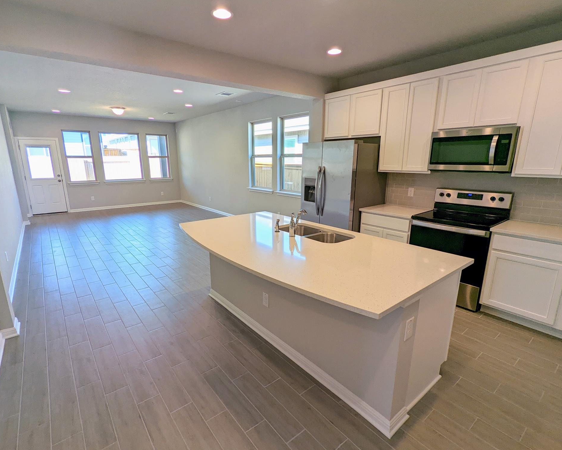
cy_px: 227
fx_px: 283
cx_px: 266
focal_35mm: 17
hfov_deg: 89.6
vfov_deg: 77.0
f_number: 2.2
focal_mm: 2.35
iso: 96
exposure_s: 1/173
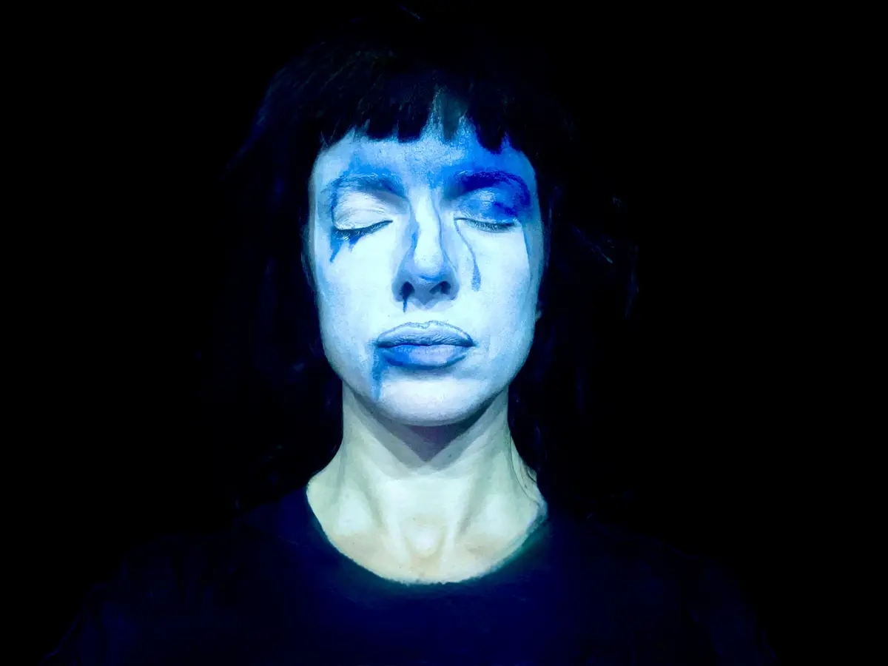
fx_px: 770
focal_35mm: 30
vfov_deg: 46.8
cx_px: 444
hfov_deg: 60.0
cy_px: 333
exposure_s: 1/31
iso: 160
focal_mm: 2.71
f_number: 2.2
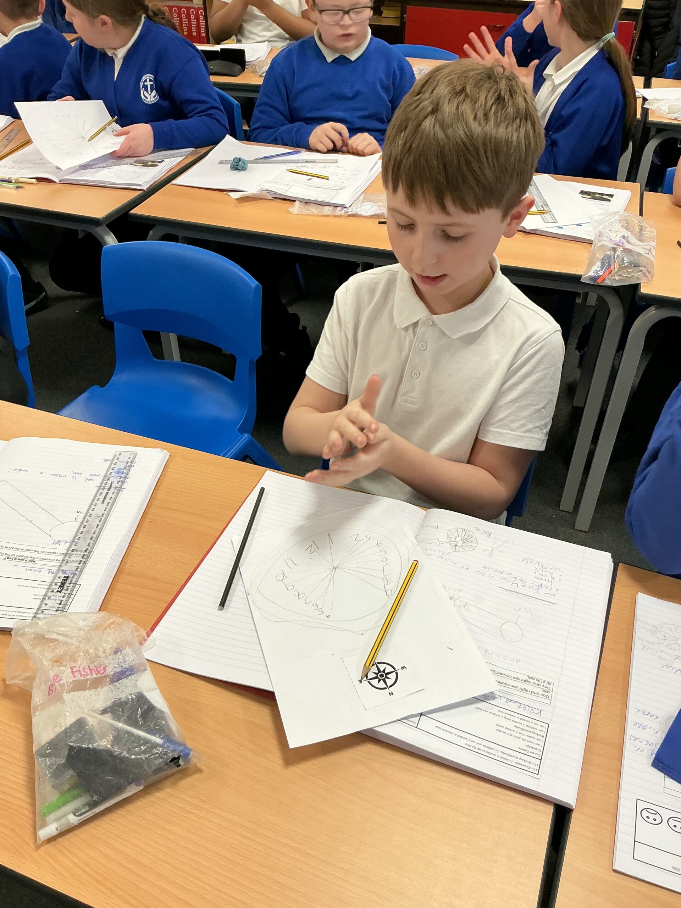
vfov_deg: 61.7
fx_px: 761
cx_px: 340
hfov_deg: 48.2
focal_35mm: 29
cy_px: 454
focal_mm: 3
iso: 80
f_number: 1.8
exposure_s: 1/60
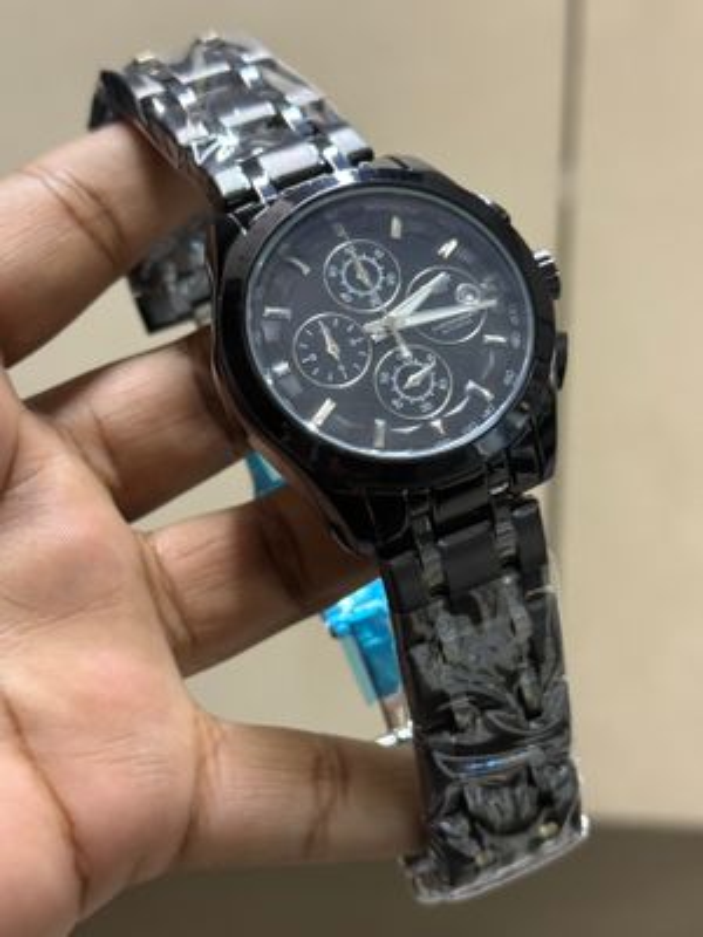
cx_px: 352
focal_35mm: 48
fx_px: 1300
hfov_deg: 30.3
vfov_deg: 39.7
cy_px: 468
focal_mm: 6.76
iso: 250
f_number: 1.78
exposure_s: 1/33
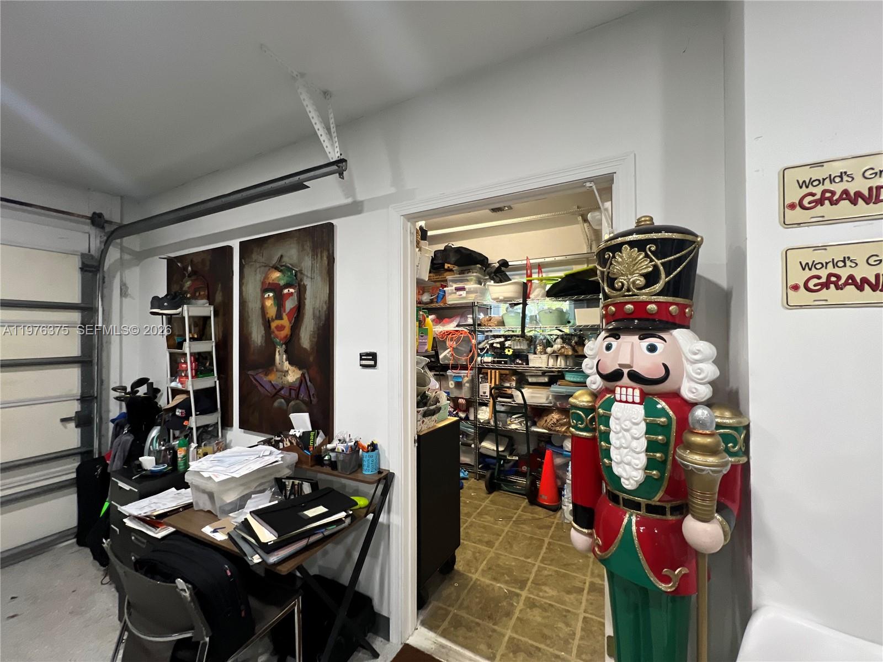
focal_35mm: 13
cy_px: 331
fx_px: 332
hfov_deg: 106.2
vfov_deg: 89.9
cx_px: 442
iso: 320
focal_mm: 1.57
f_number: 1.8
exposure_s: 1/60
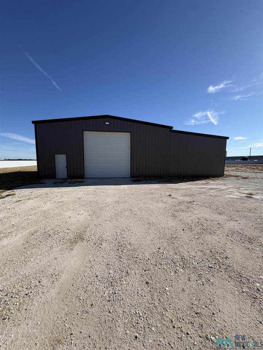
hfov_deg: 85.7
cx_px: 132
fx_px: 142
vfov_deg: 102.1
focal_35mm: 14
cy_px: 175
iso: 40
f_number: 2.2
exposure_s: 1/2494
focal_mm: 2.22
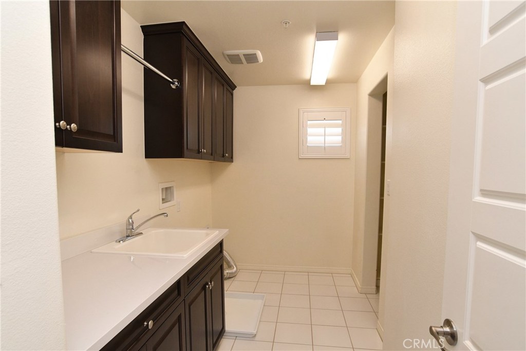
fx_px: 285
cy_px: 176
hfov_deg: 85.4
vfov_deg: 63.2
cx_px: 263
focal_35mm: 20
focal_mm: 13
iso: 800
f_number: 7.1
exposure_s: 1/125
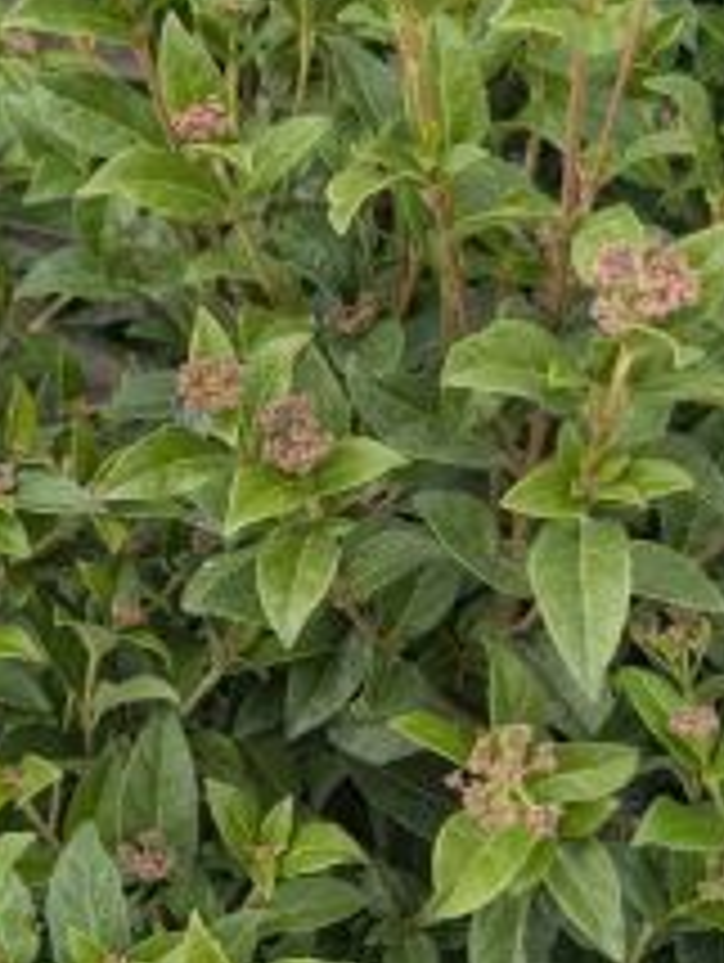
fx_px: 1865
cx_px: 315
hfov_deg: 22.0
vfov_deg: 28.9
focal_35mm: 67
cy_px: 529
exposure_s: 1/205
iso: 28
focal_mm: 6.9
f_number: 1.68
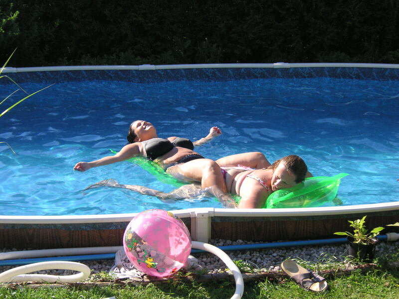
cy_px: 150
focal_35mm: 92
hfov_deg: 21.3
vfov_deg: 16.1
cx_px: 200
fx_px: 1060
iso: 50
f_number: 4.8
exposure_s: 1/180
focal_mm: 15.2
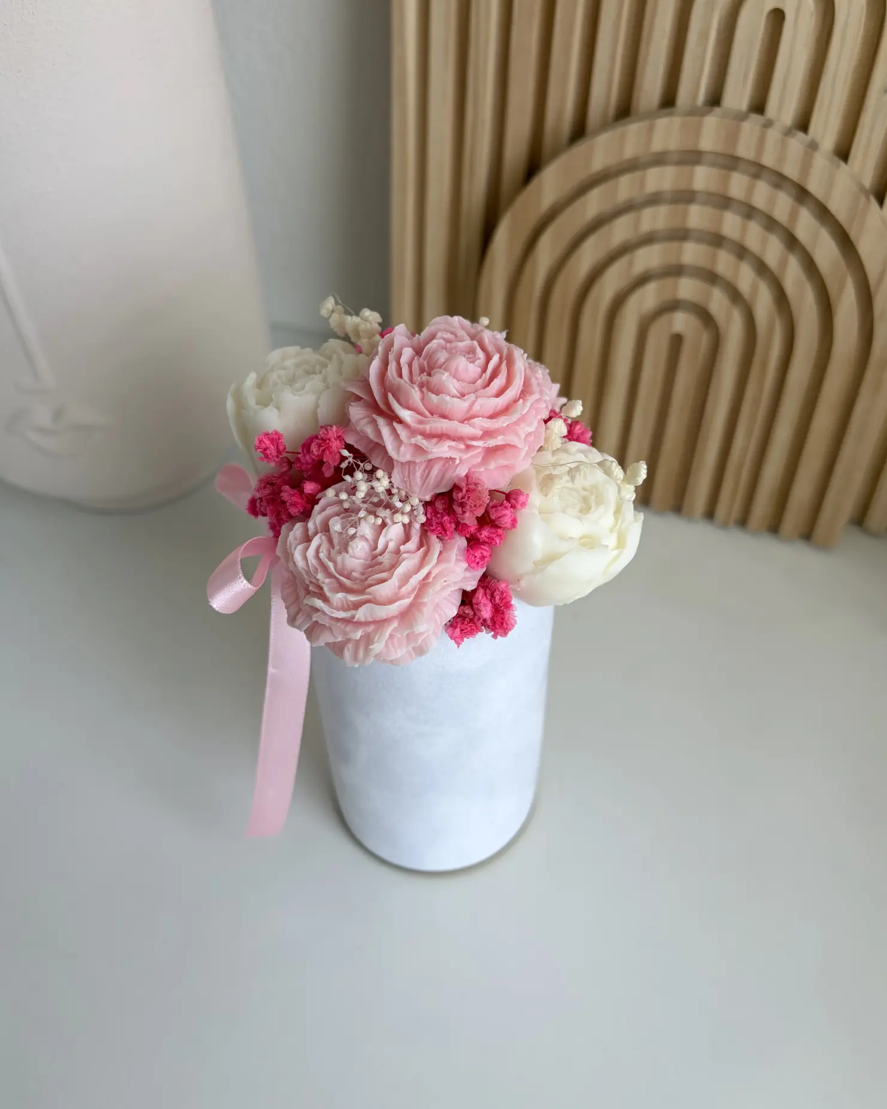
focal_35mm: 28
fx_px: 919
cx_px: 450
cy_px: 529
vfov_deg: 62.2
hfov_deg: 51.5
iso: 50
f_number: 1.6
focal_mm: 5.96
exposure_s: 1/122
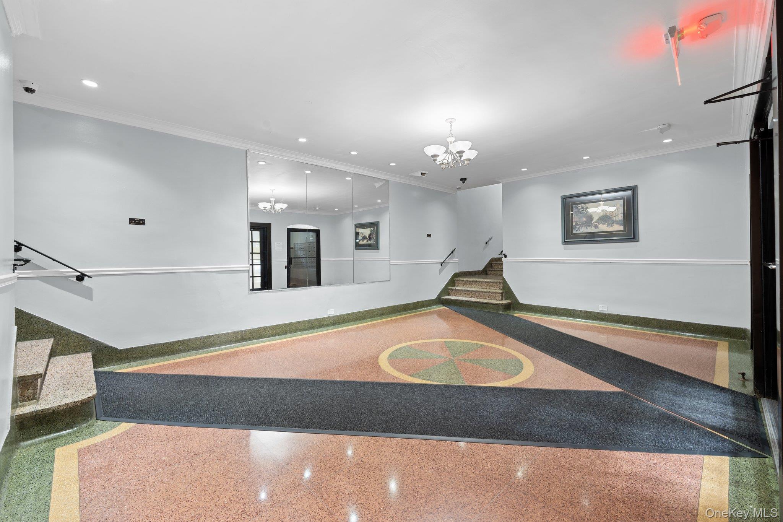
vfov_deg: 81.2
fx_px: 304
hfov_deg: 104.3
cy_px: 261
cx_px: 392
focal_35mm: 14
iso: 320
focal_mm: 14
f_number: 10
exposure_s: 3.2
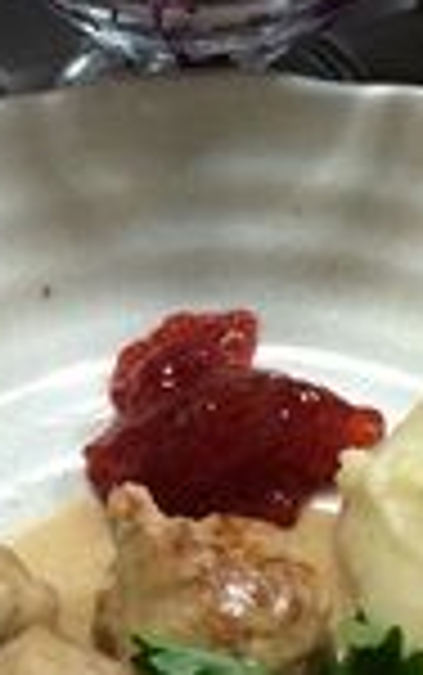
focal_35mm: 95
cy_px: 302
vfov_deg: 21.8
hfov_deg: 13.8
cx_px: 302
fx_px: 1749
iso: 125
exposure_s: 1/30
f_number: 2.2
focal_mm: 4.12
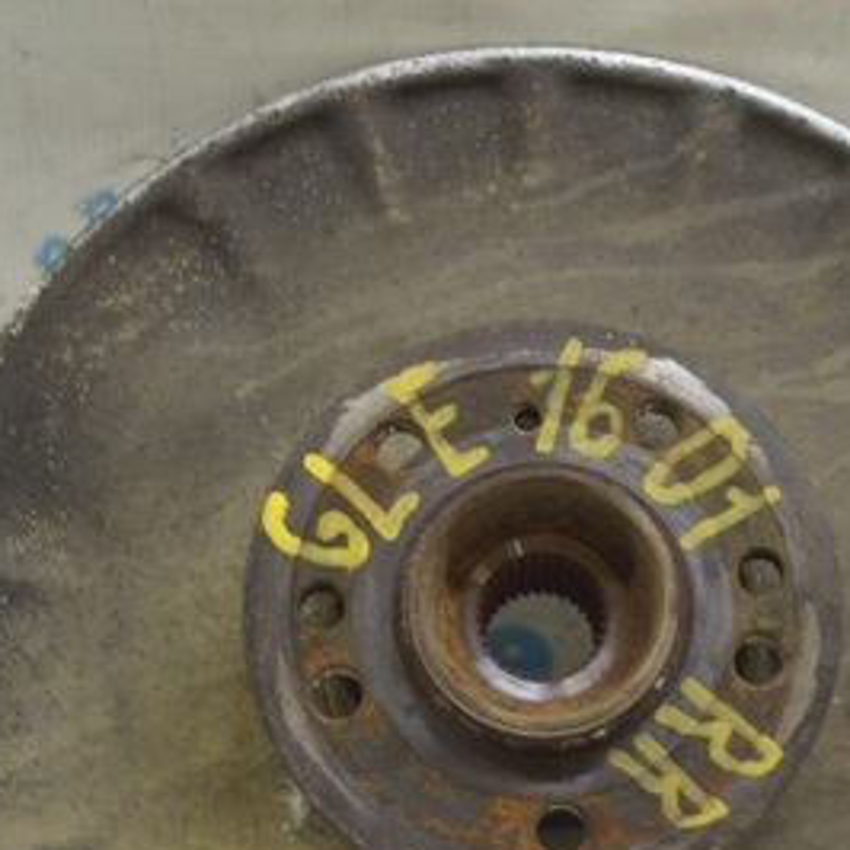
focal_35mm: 95
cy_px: 551
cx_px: 476
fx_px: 2640
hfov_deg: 18.3
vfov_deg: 18.3
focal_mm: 31
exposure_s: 1/20
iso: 400
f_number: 5.6
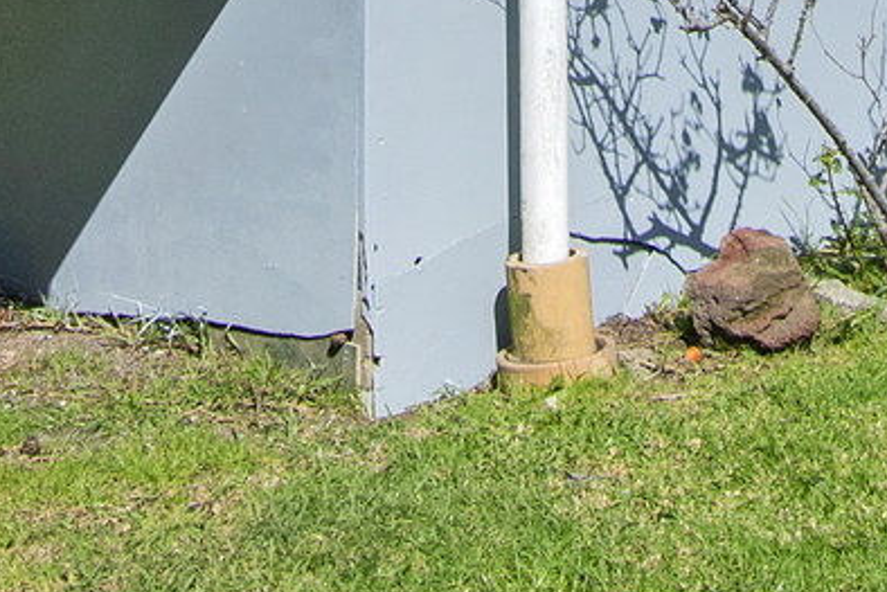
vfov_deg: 10.7
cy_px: -865
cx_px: 423
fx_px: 2643
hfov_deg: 19.0
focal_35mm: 107
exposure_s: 1/500
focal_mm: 11
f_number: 8
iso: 200
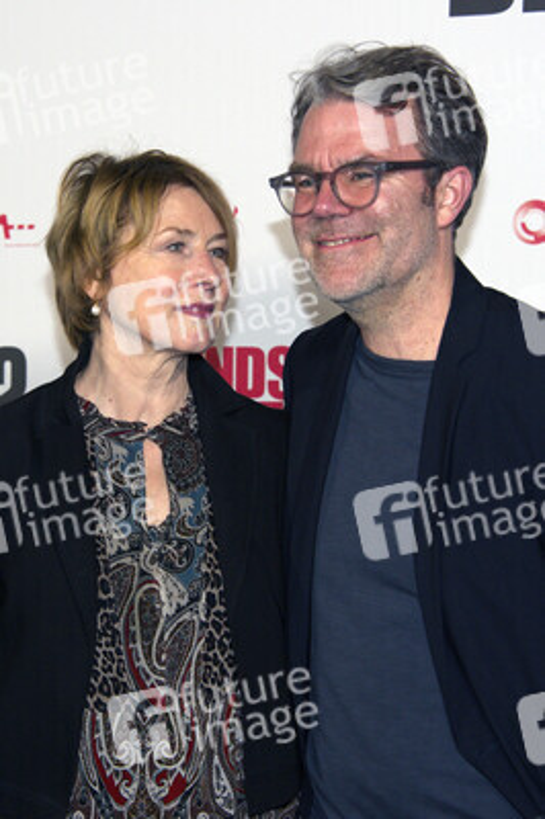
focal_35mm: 78
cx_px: 272
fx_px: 1774
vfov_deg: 26.0
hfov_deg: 17.5
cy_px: 410
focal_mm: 78
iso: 1600
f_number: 6.3
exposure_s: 1/125
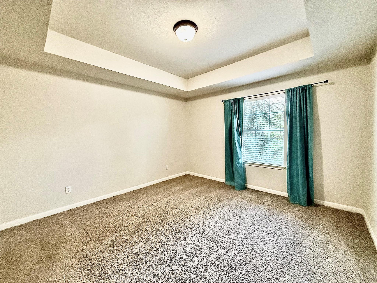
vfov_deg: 85.7
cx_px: 188
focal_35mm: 14
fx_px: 152
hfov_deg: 102.1
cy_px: 142
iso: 640
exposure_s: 1/120
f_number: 2.2
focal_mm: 2.22
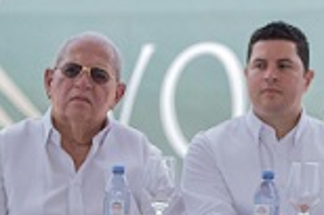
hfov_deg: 4.3
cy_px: 2
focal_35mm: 483
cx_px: 250
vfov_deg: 2.8
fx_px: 4338
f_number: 4
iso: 200
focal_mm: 103
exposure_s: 1/320
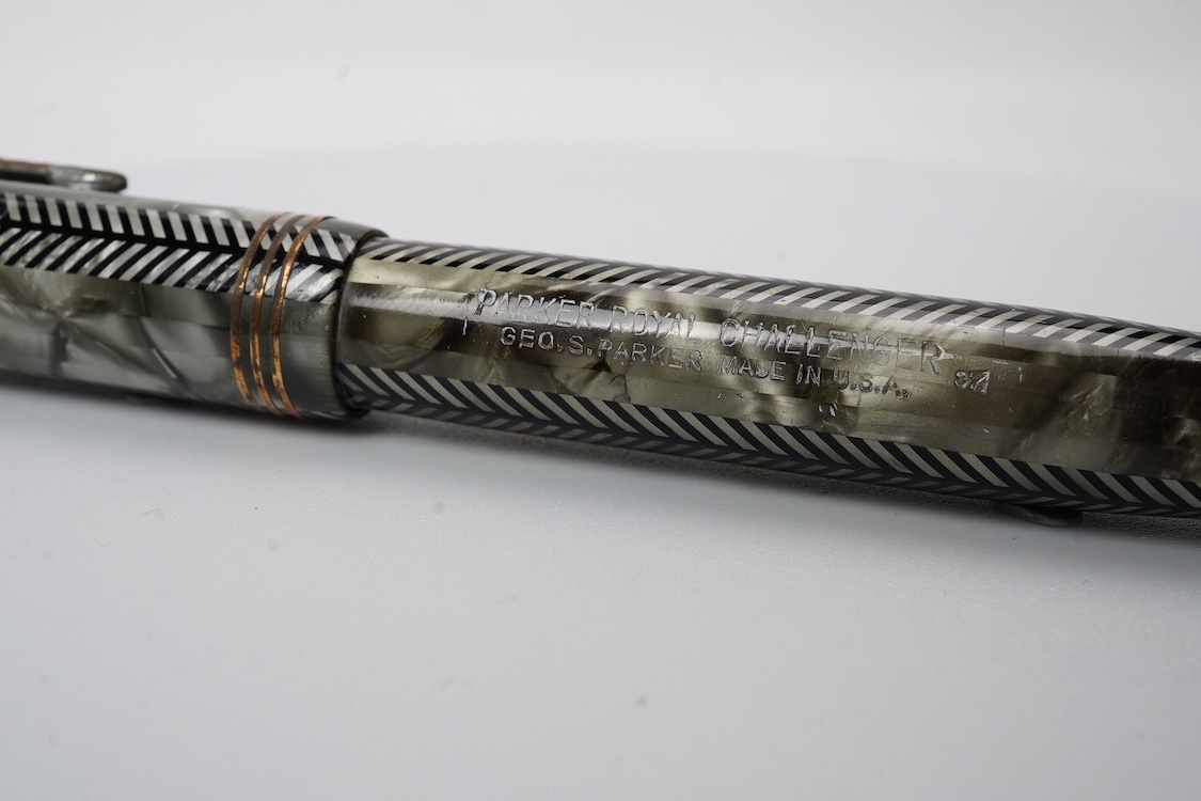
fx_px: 1501
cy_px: 400
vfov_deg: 29.9
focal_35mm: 45
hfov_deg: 43.6
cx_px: 600
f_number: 22
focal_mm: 30
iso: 400
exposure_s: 1/100
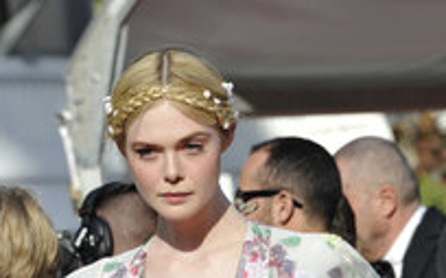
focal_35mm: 600
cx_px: 212
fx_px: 7285
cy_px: 350
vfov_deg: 2.2
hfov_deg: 3.5
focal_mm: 300
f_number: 13
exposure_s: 1/640
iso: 800
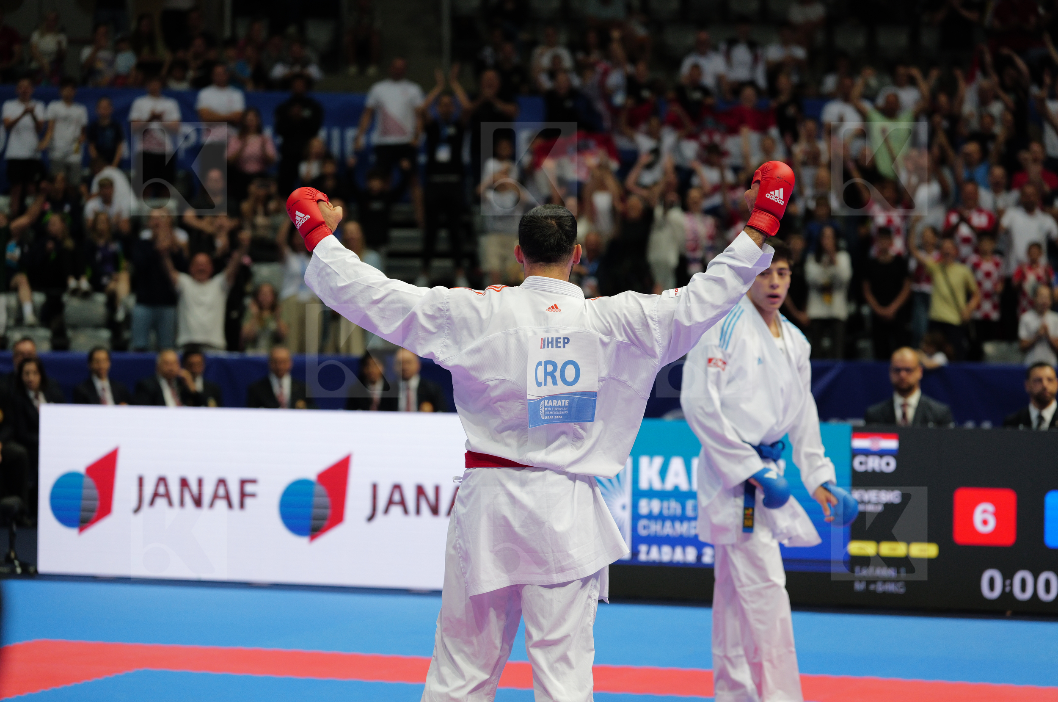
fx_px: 3227
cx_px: 529
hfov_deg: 18.6
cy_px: 351
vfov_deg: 12.4
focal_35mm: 110
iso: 2000
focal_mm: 110
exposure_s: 1/1000
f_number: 2.8
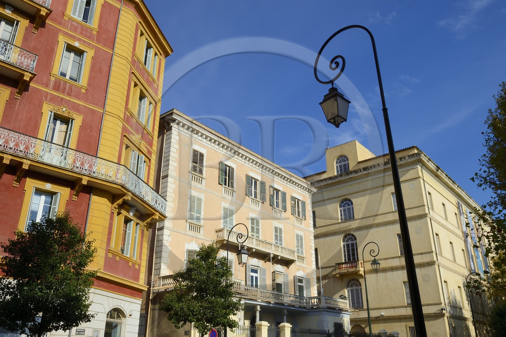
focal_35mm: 31
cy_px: 168
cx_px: 253
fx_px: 435
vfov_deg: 42.3
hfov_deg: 60.3
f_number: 16
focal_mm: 31
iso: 200
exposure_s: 1/200
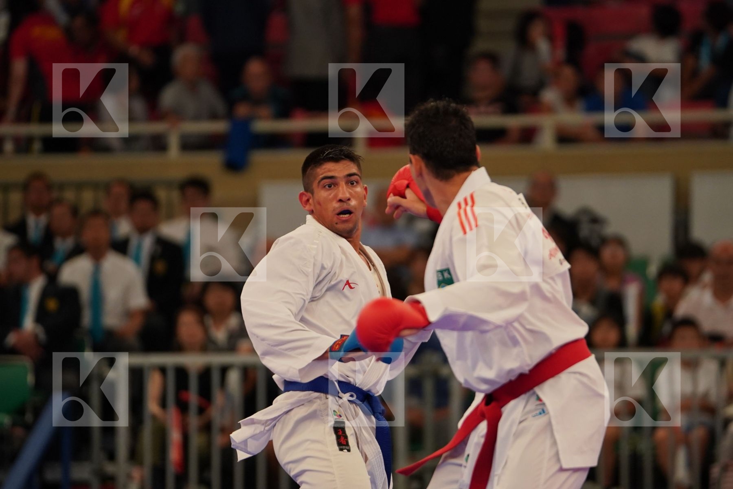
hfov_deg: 6.9
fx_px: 6047
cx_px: 366
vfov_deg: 4.6
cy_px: 244
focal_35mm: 297
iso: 1600
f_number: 2.8
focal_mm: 198
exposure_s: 1/1000
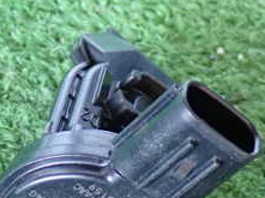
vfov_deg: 10.8
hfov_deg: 14.5
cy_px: 160
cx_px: 78
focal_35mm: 136
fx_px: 1039
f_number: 3.2
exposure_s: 1/30
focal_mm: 9.01
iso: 800
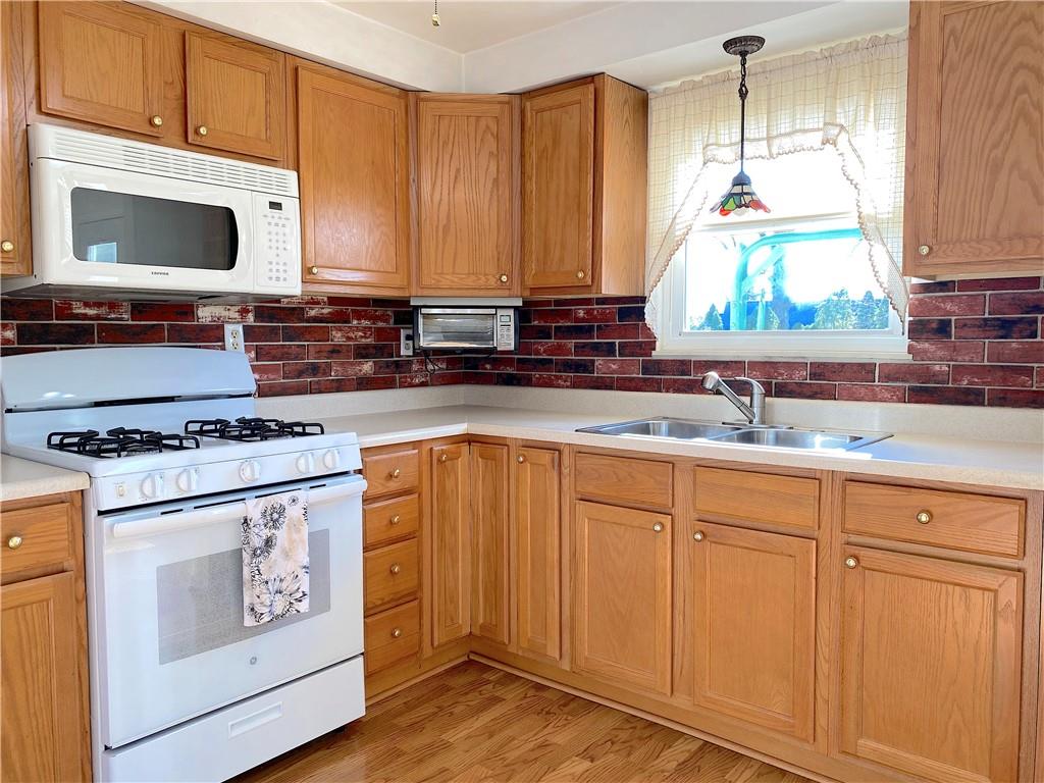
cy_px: 392
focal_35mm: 26
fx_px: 784
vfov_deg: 53.1
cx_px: 522
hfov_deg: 67.3
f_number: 1.8
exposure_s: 1/120
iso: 50
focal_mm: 4.25
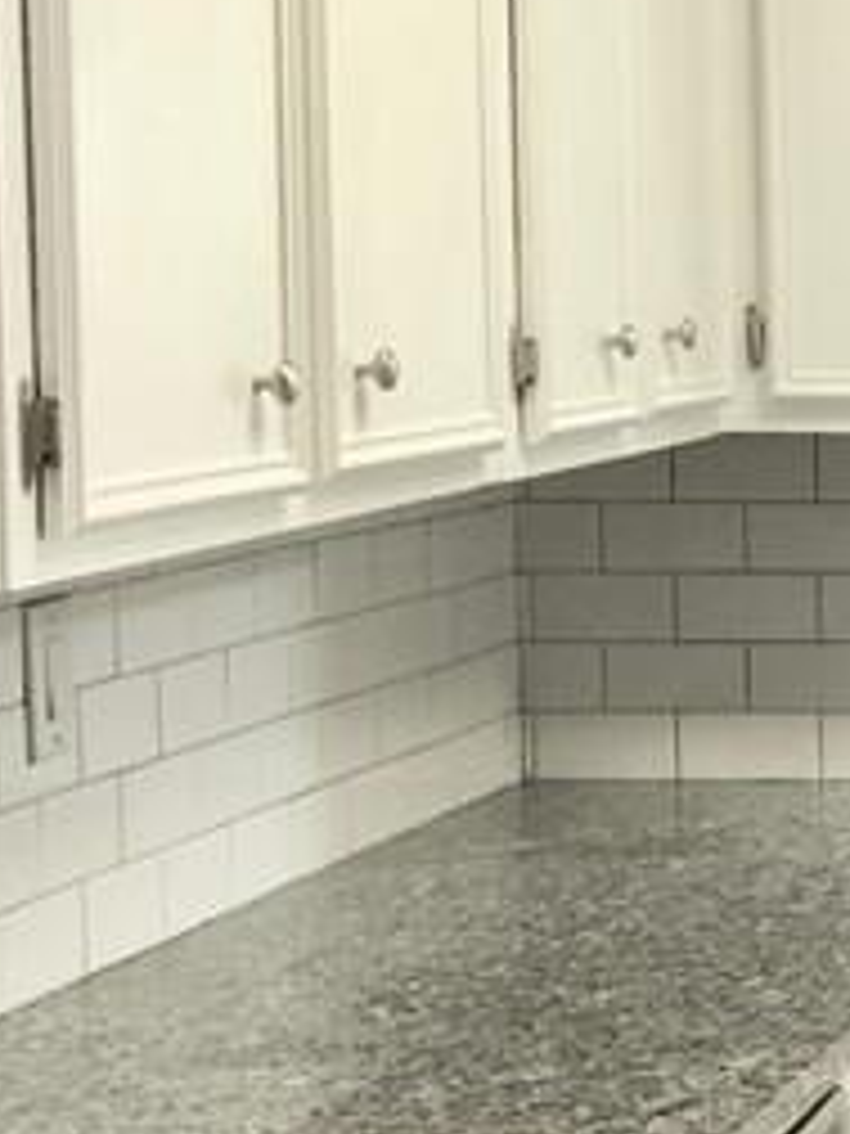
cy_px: 576
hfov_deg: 11.5
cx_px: 1799
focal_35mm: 114
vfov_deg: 17.3
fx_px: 3732
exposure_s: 1/24
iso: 40
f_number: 1.8
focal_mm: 4
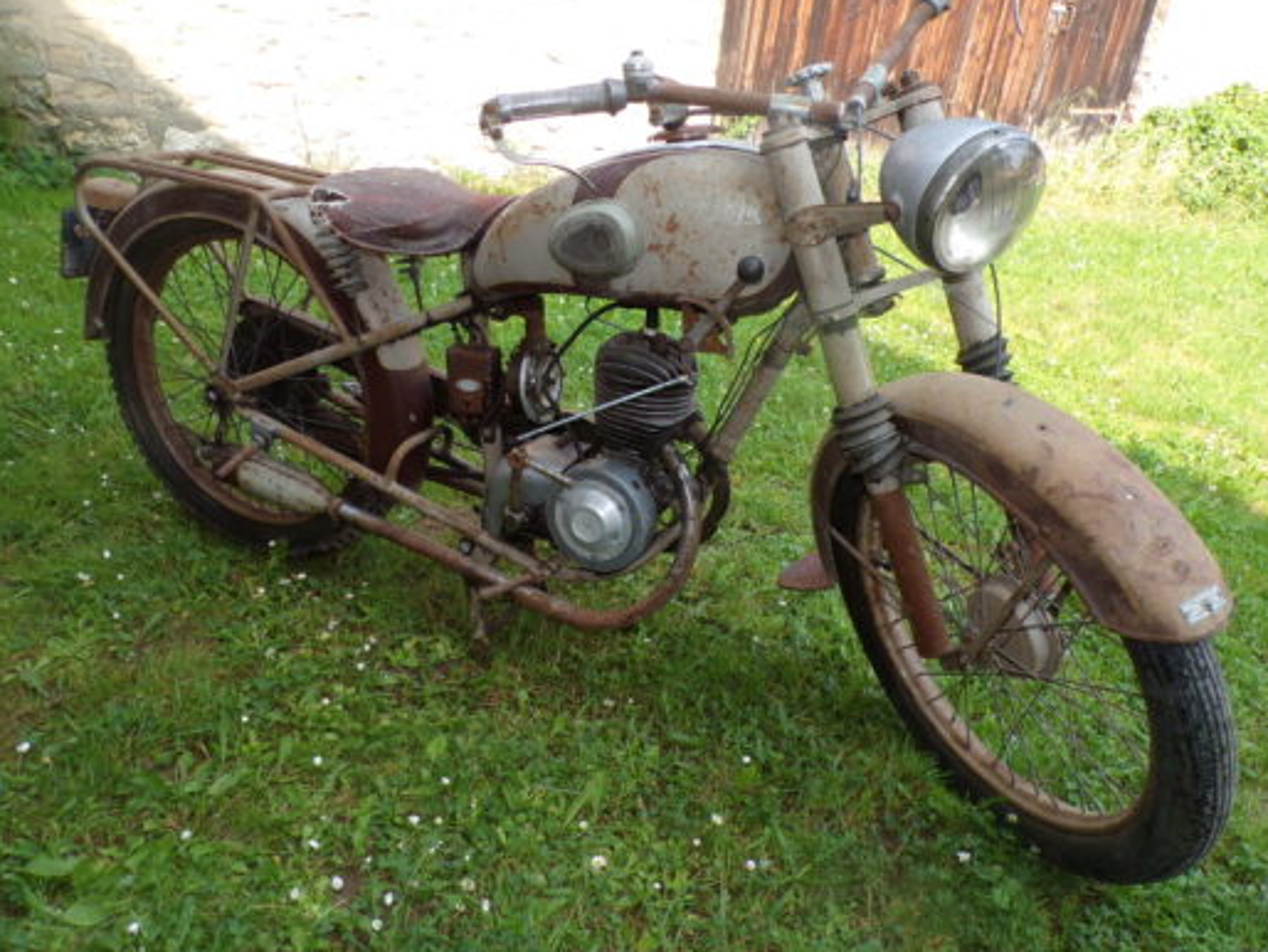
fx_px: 1026
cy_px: 464
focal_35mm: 28
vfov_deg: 49.8
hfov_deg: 63.4
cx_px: 617
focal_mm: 4.3
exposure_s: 1/100
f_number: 4.3
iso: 80
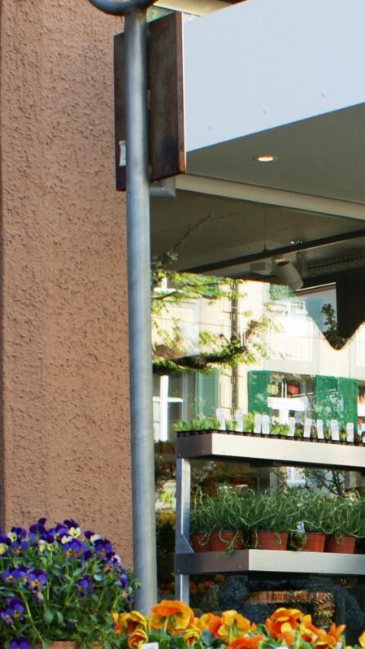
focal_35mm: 131
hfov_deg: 9.2
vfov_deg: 16.1
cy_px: 599
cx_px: 405
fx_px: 2254
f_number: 5.6
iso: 100
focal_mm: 26
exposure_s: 1/60
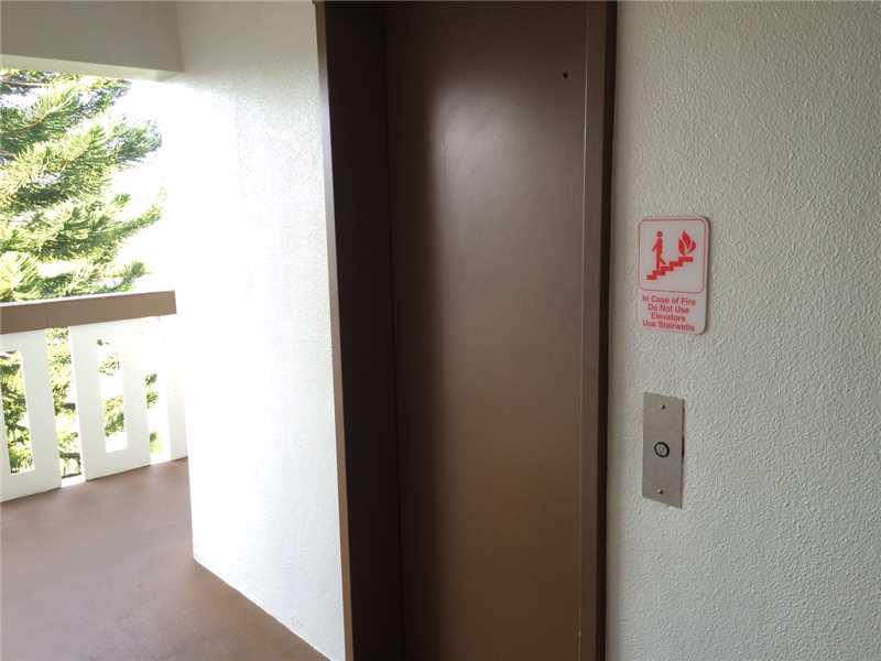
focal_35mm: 29
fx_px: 738
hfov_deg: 61.7
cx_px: 440
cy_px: 330
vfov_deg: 48.2
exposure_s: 1/60
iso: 40
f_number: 2.2
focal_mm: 4.15
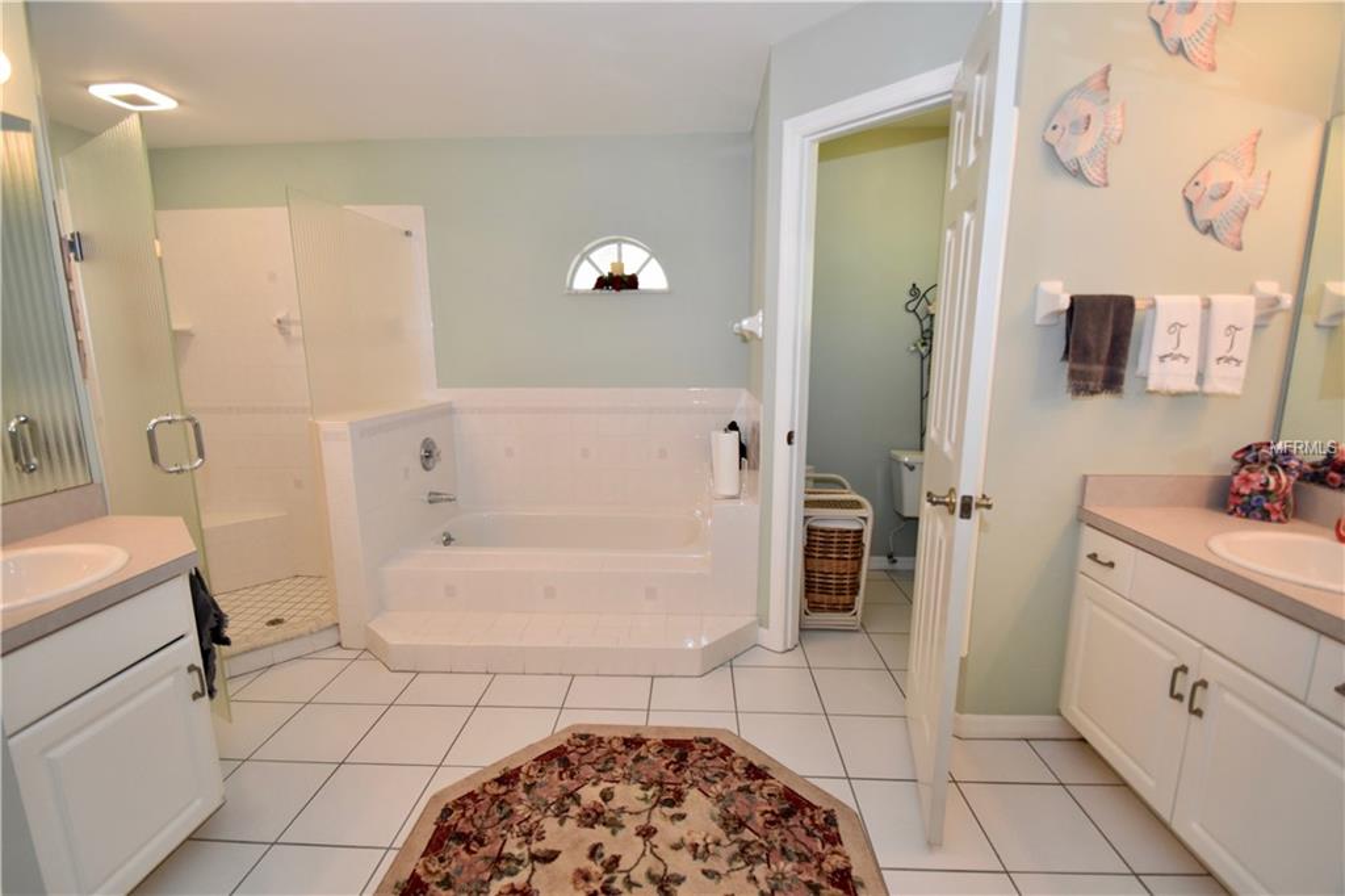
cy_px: 448
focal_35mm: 15
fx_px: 560
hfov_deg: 100.4
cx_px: 672
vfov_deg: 77.3
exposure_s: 1/80
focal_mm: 10
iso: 800
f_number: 4.5
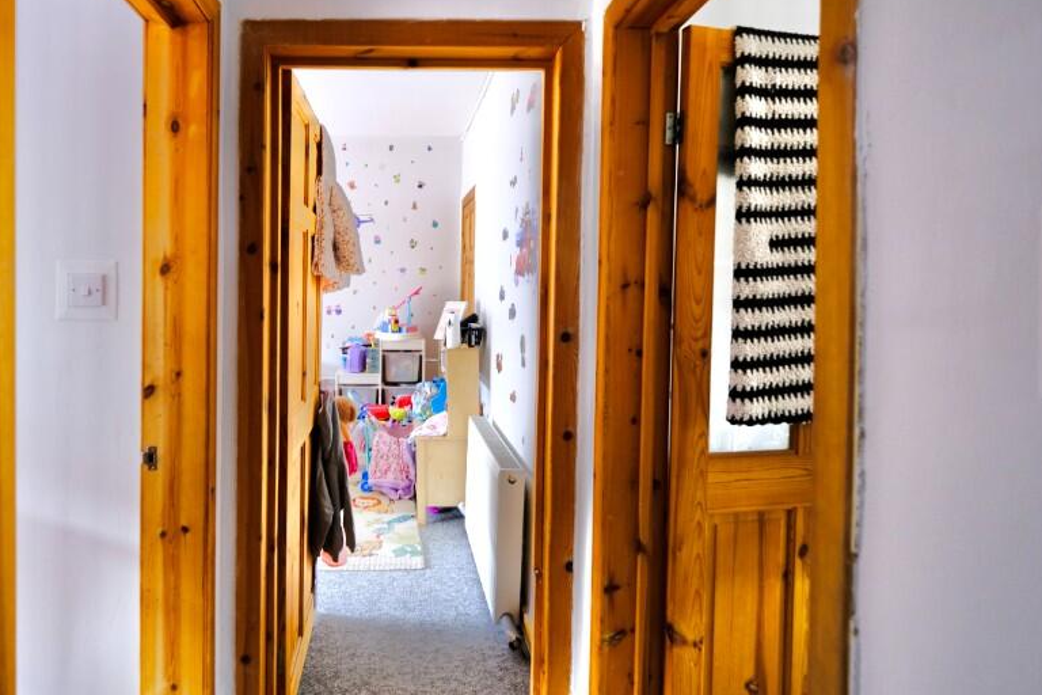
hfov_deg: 82.8
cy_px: 291
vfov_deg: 61.6
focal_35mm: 20
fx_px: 579
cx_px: 411
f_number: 4
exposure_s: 1/5
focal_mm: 10
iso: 160
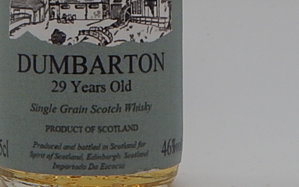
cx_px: 91
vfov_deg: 9.7
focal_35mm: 130
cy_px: -117
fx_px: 1059
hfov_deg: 16.0
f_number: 3.4
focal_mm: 6.8
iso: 125
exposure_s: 1/200
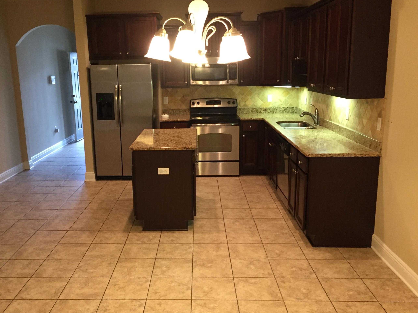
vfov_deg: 41.8
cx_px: 176
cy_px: 159
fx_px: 411
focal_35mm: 34
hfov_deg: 53.7
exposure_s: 1/30
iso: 200
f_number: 2.2
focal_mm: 4.15
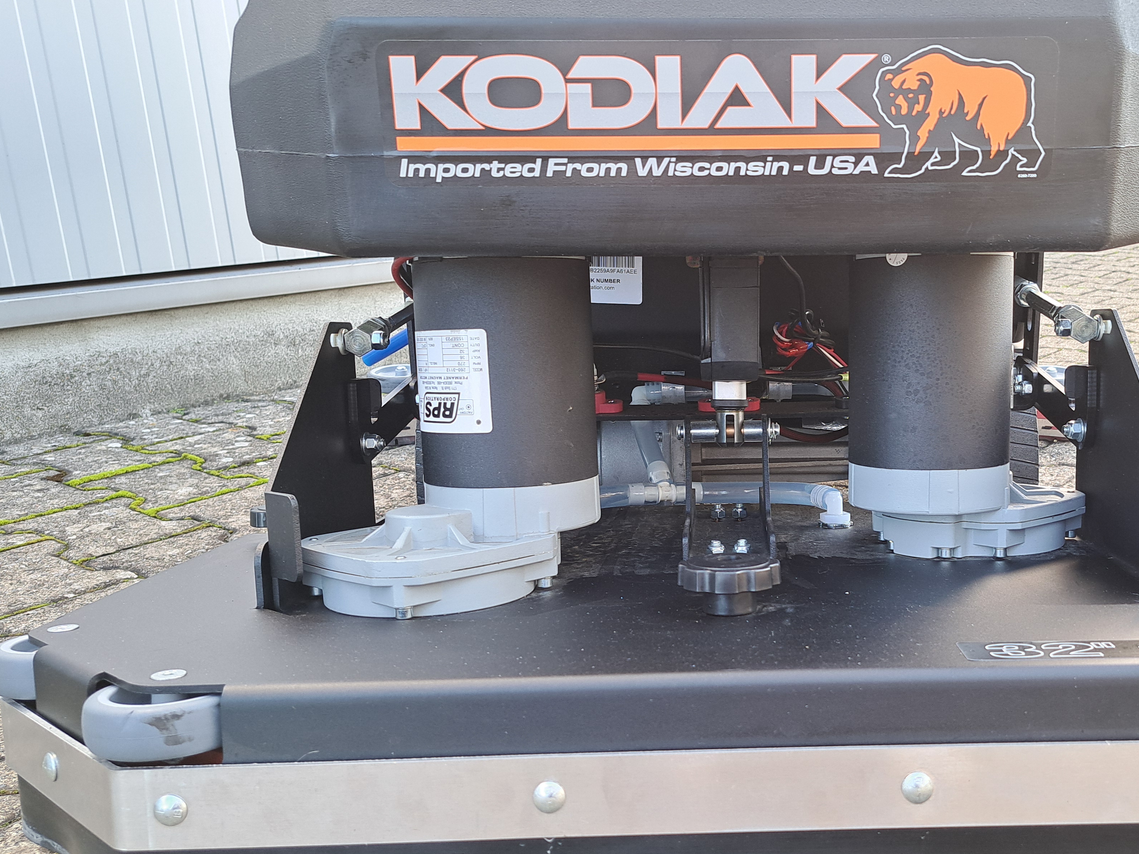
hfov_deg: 51.8
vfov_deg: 40.6
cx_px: 743
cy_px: 475
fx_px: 1152
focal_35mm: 35
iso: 50
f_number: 1.8
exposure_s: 1/100
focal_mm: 5.23
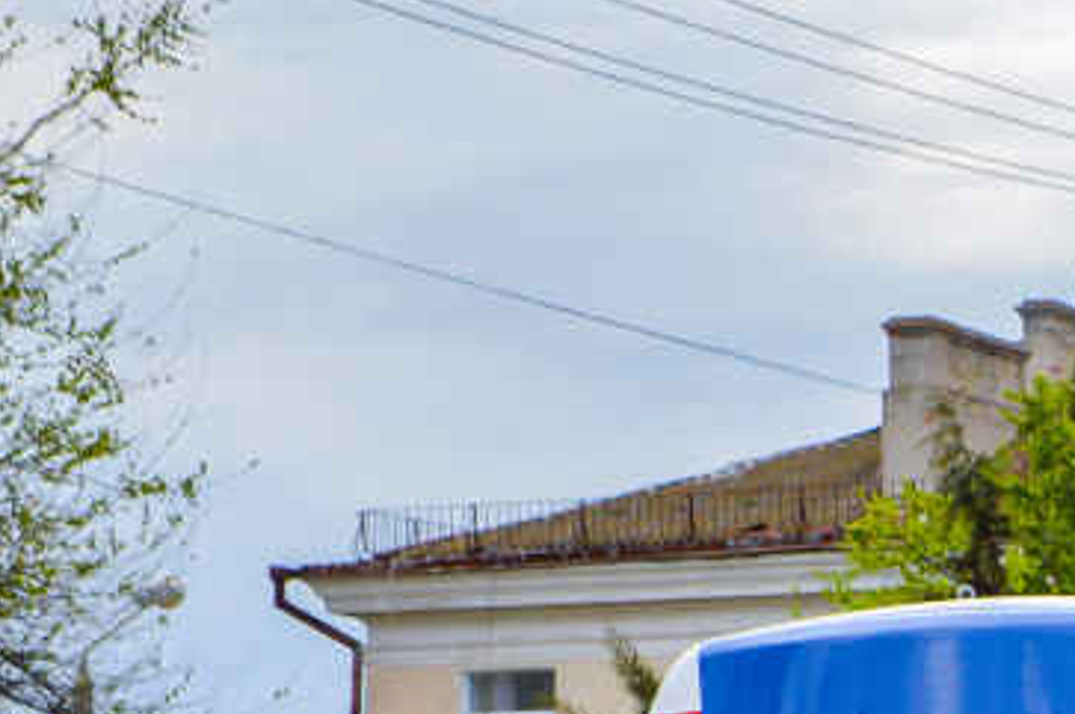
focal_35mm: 296
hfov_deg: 6.9
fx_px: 8821
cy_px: 1185
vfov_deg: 4.6
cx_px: 1522
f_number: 5.6
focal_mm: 55
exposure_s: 1/800
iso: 400
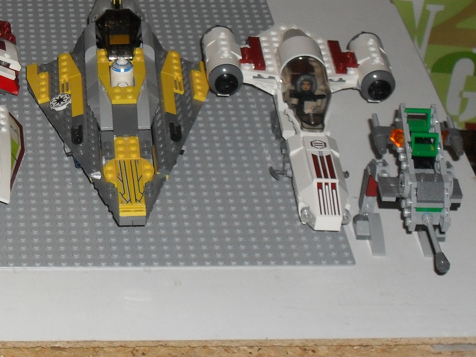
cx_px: 29
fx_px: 1540
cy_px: 96
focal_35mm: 112
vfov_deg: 13.2
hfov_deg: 17.3
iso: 200
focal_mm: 10.1
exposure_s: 1/60
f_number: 4.3
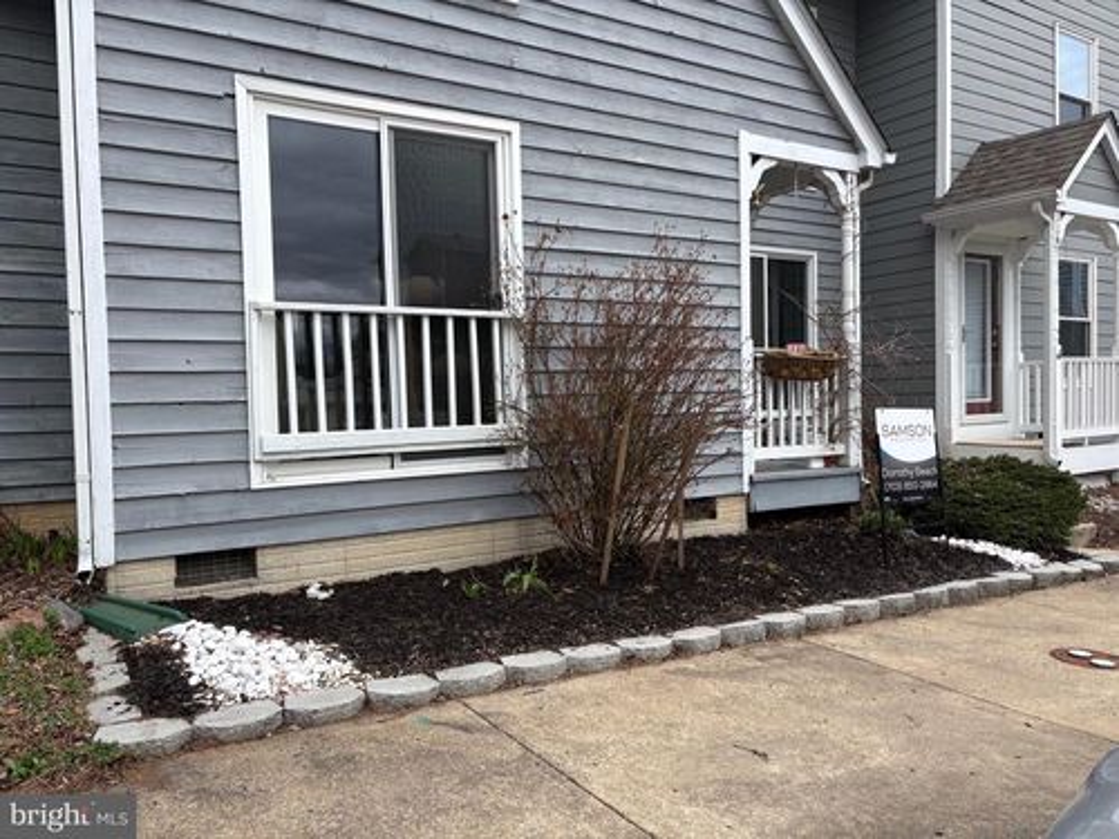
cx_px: 560
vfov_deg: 53.1
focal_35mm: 26
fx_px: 840
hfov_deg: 67.3
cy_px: 420
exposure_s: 1/830
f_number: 1.6
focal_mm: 5.96
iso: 50
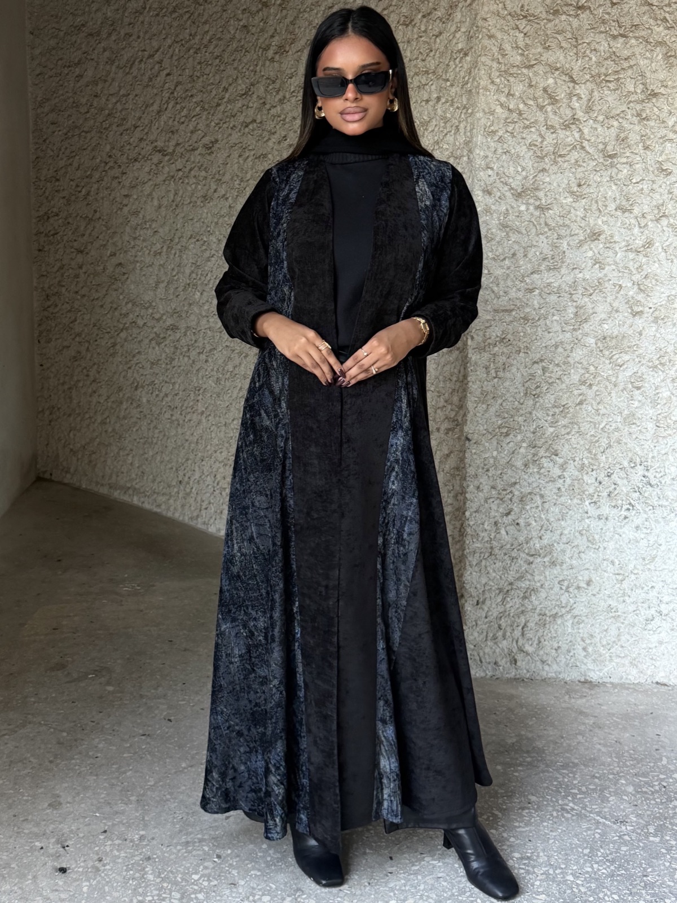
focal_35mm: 35
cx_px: 338
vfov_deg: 52.6
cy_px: 452
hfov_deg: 40.7
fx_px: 913
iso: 200
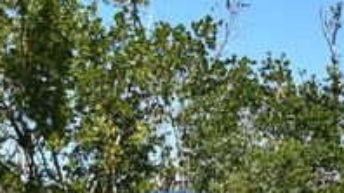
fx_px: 1358
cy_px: 233
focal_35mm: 149
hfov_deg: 14.4
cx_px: 89
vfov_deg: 8.0
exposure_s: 1/250
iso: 110
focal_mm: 22
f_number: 8
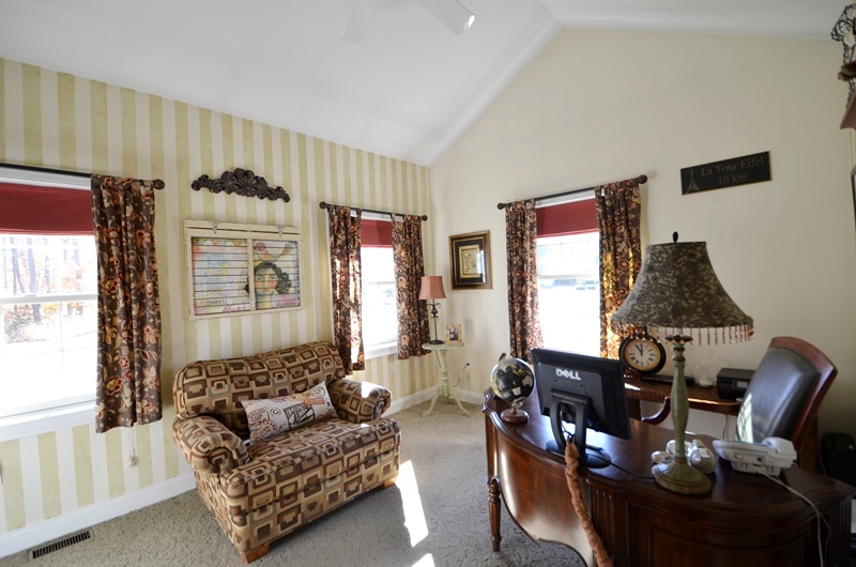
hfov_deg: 100.5
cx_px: 428
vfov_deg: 77.1
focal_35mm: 15
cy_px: 284
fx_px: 356
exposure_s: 1/80
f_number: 4.5
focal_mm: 10
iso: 400
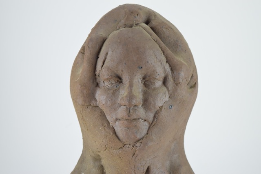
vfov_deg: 20.2
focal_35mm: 68
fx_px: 489
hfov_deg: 29.9
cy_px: 87
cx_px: 130
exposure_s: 1/125
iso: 800
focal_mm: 45
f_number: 6.3
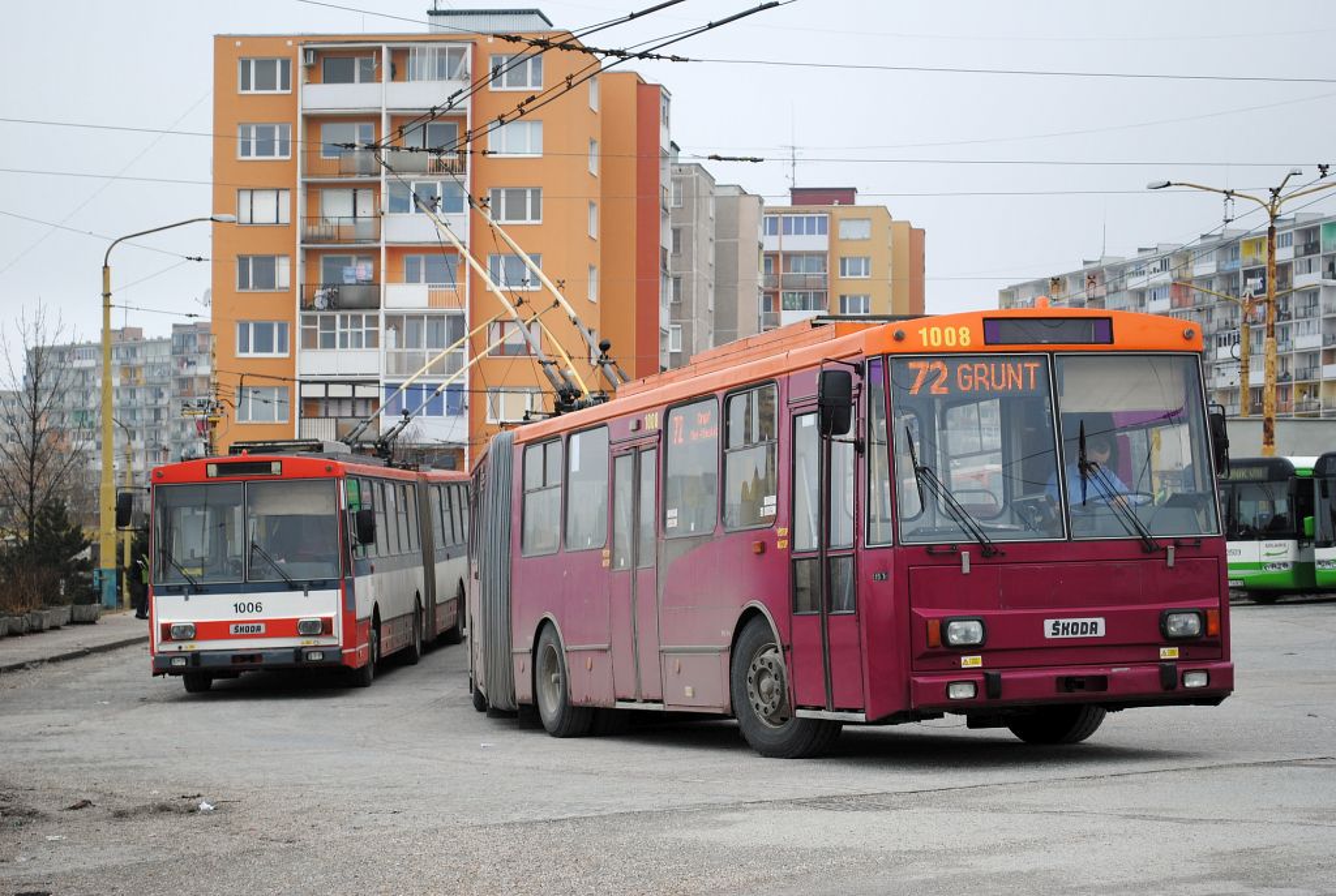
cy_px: 448
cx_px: 668
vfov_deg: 16.6
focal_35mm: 82
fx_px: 3067
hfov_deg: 24.6
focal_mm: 55
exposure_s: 1/125
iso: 100
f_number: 5.6
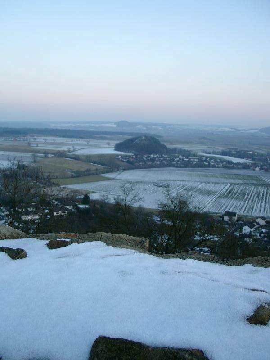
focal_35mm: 34
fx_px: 354
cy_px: 180
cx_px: 135
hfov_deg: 41.8
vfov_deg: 54.0
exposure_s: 1/92.5
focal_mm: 7.13
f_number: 2
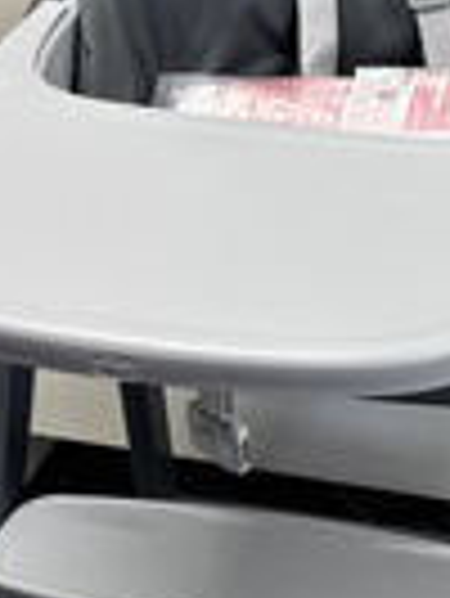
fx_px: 1523
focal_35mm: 88
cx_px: 423
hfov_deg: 16.5
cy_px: 342
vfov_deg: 22.2
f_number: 1.6
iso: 100
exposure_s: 1/50
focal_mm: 5.96
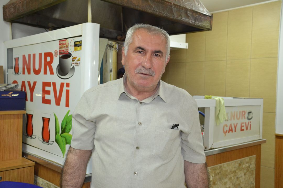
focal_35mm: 39
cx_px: 142
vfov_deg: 34.2
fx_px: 307
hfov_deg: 49.6
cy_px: 94
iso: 1400
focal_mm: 26
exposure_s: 1/60
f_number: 3.8
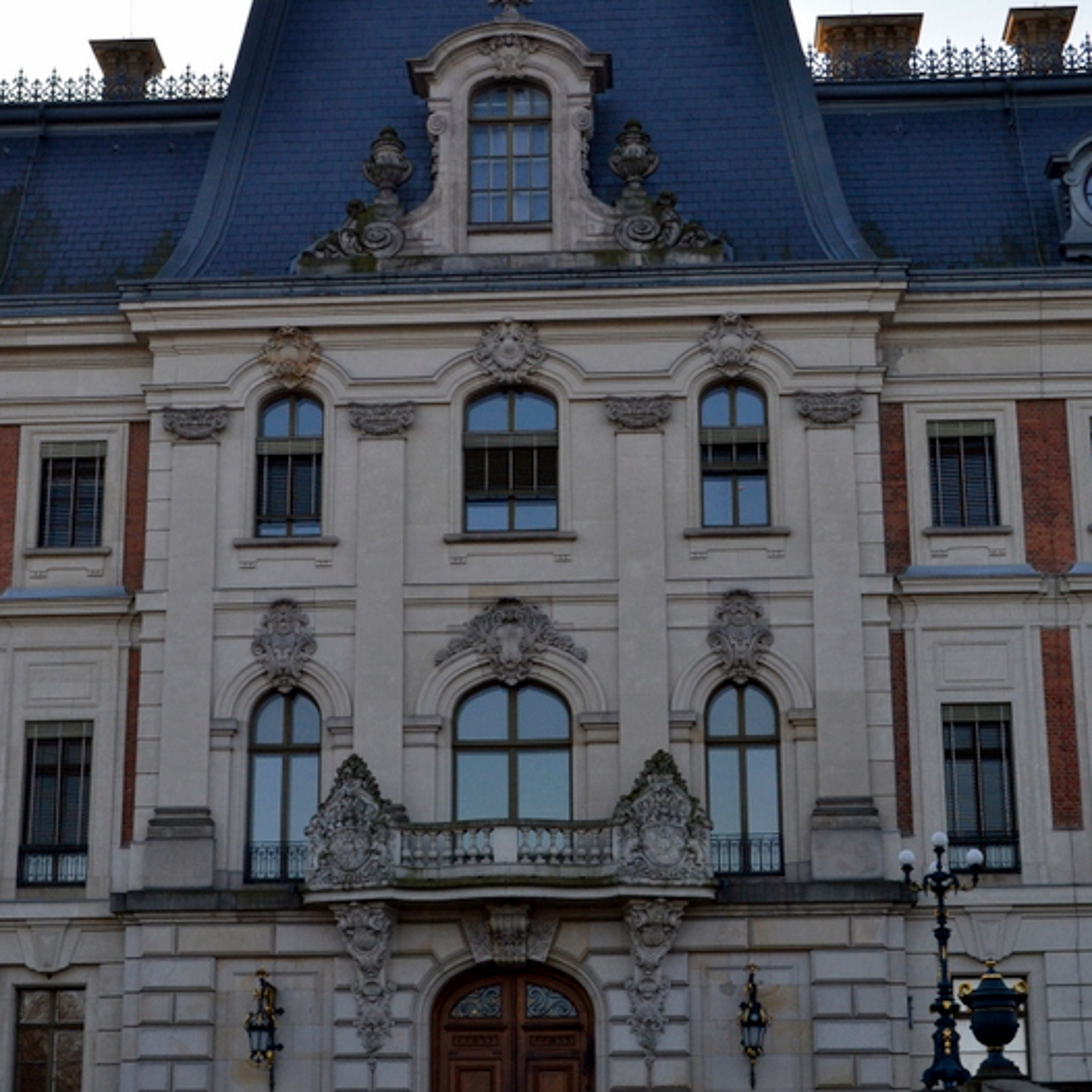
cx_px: 542
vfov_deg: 26.1
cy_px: 571
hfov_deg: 26.1
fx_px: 2356
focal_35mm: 66
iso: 400
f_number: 10
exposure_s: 1/320
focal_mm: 34
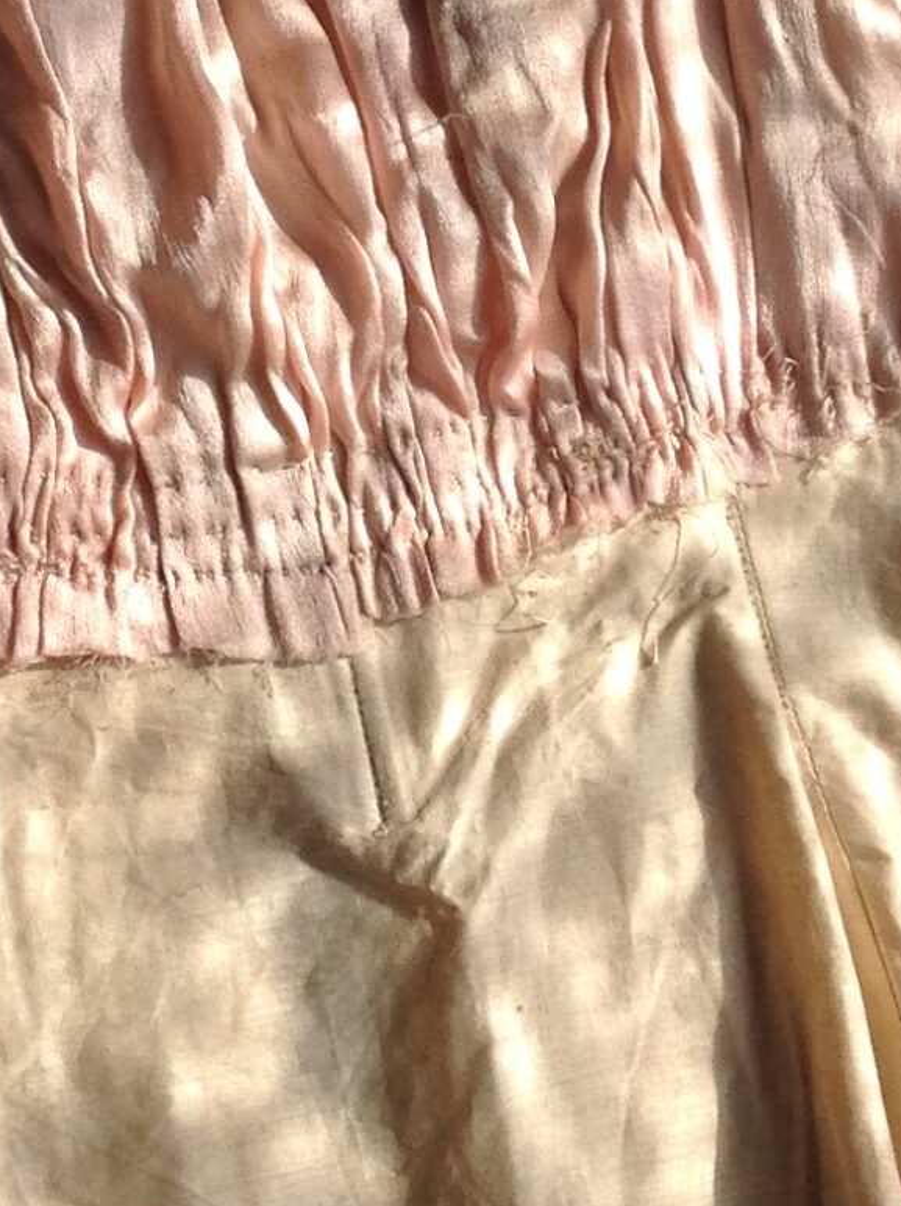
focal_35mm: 116
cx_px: 181
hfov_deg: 12.7
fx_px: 4035
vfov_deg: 16.7
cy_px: 70
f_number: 2.4
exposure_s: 1/1259
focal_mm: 4.28
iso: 50
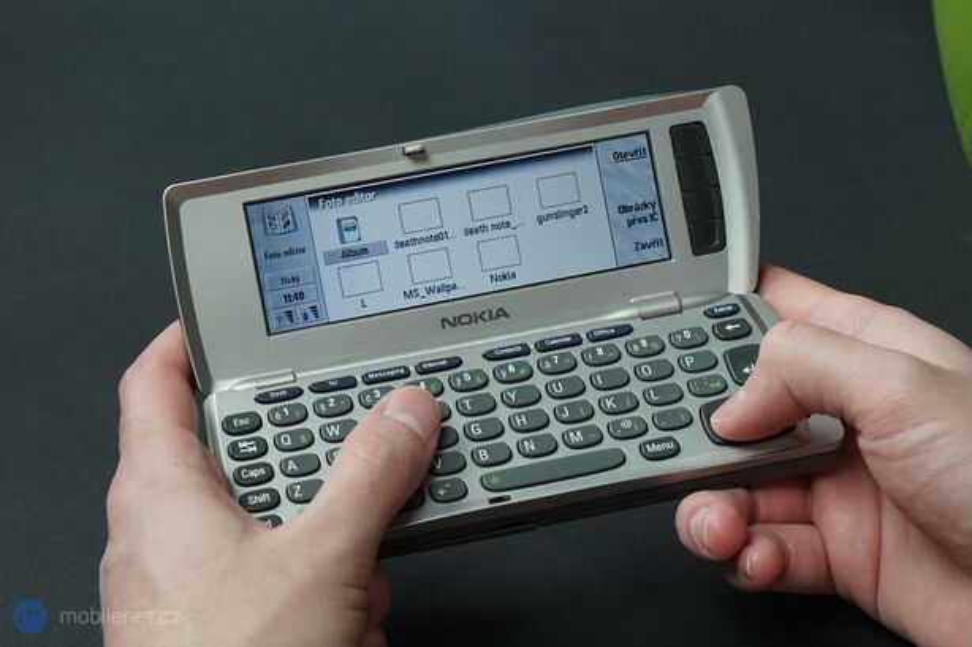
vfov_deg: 21.2
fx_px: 1727
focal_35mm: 64
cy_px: 324
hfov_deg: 31.4
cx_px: 486
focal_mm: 64
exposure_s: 1/200
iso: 2500
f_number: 8
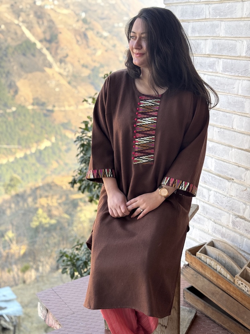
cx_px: 125
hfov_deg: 30.3
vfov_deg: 39.7
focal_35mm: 48
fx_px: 462
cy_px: 167
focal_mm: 6.76
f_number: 1.78
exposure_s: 1/527
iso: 64
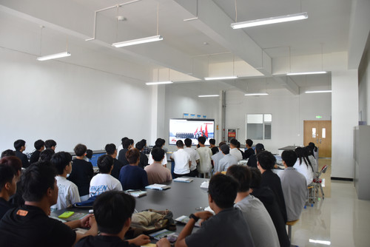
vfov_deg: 48.0
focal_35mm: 27
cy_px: 124
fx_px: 278
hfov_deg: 67.4
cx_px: 185
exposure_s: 1/60
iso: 640
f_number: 4
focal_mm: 18
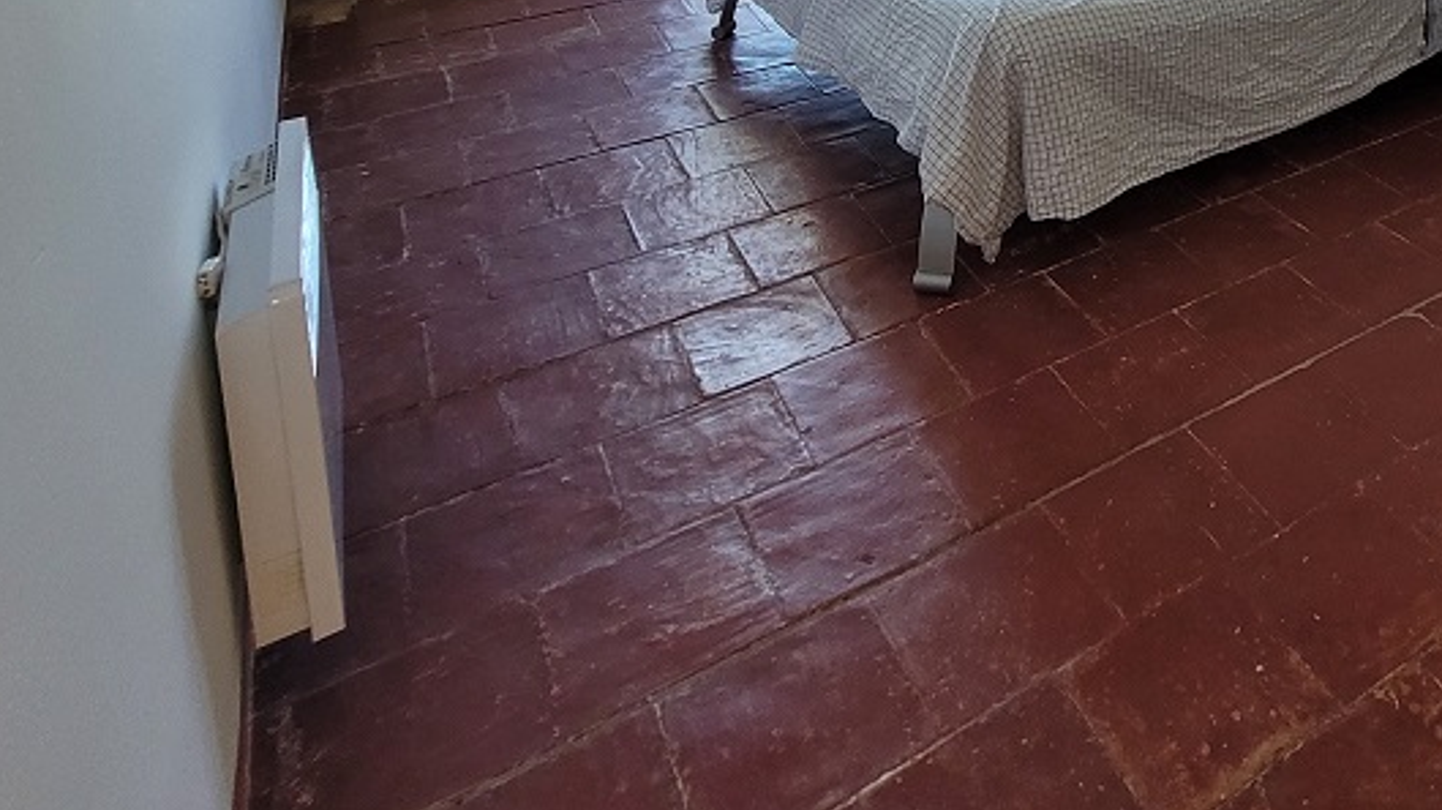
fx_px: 1147
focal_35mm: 30
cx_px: 1251
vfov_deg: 30.5
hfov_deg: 56.9
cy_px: -245
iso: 125
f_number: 2.2
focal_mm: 1.74
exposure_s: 1/60
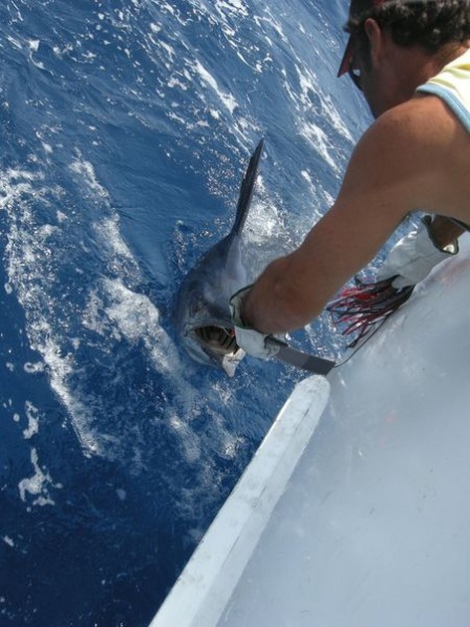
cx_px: 235
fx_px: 634
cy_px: 314
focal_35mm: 35
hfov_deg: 40.7
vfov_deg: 52.6
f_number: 4.8
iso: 64
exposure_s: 1/223
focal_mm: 7.5
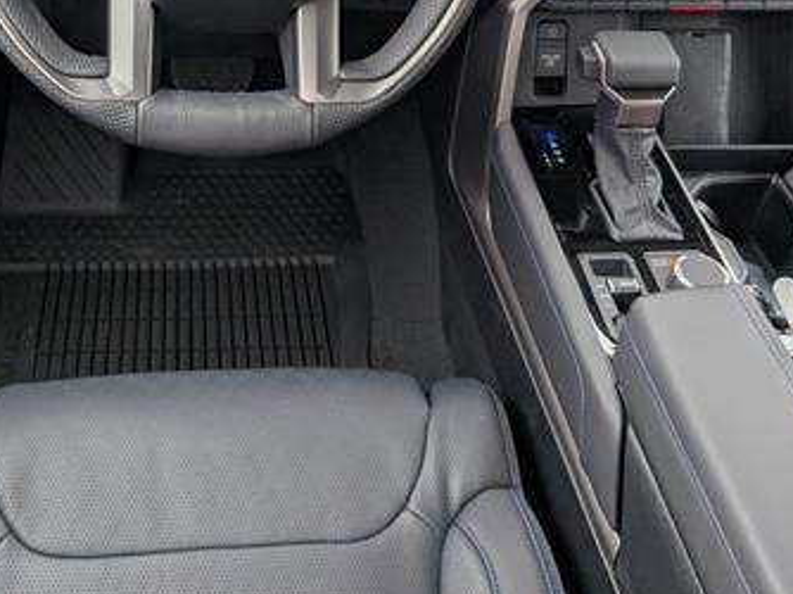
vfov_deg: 30.5
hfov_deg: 40.9
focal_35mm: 46
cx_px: 290
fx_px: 1053
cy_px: 93
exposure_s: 1/152
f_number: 1.68
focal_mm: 6.9
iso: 21
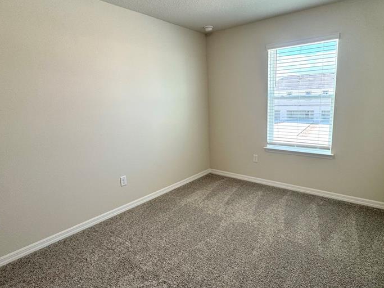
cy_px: 142
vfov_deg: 63.4
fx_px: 233
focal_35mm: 21
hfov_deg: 78.8
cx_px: 211
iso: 100
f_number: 2.2
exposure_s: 1/120
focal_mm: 2.22
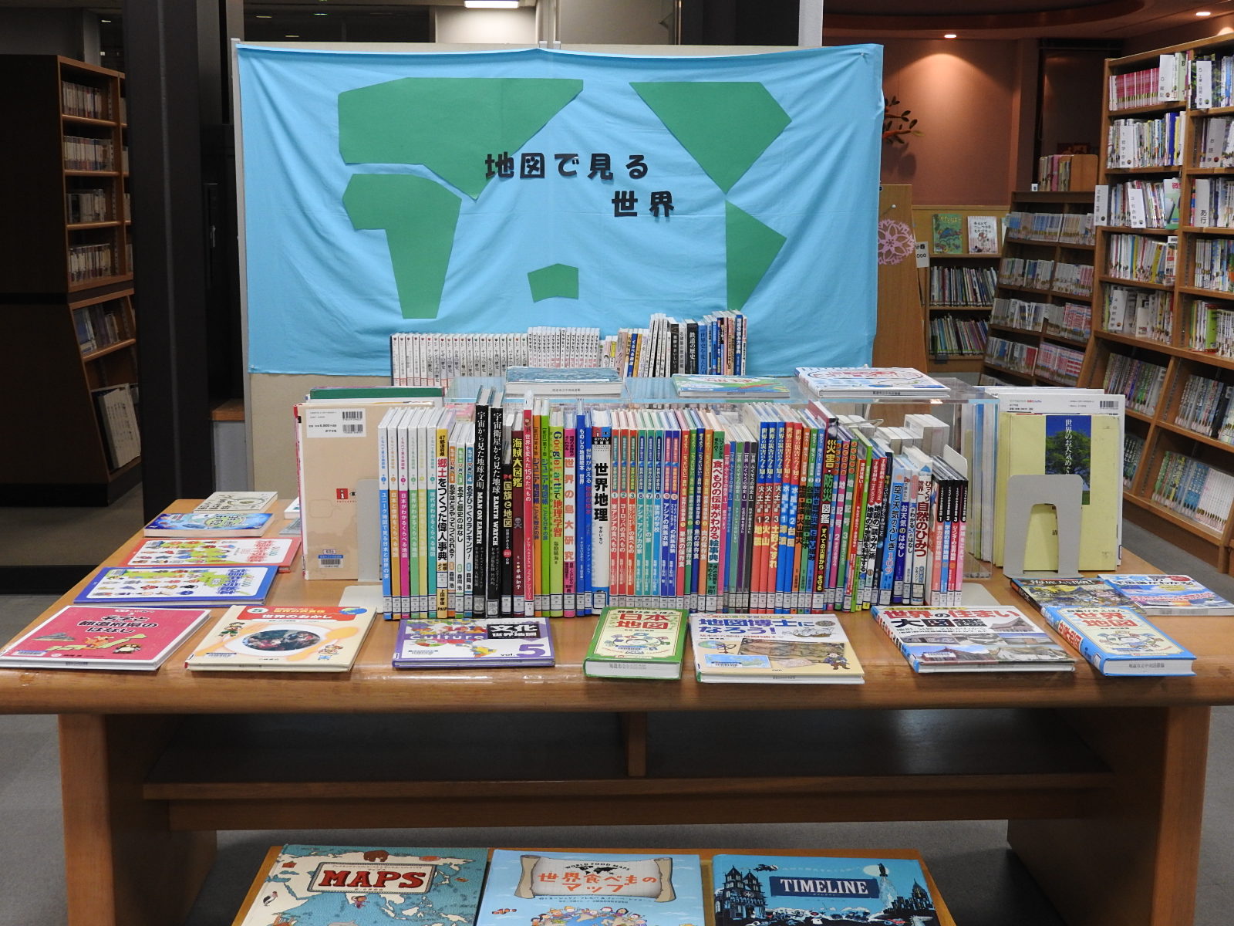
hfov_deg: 42.1
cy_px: 463
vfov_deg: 32.2
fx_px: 1604
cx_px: 617
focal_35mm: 45
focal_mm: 8.1
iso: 220
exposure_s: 1/30
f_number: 4
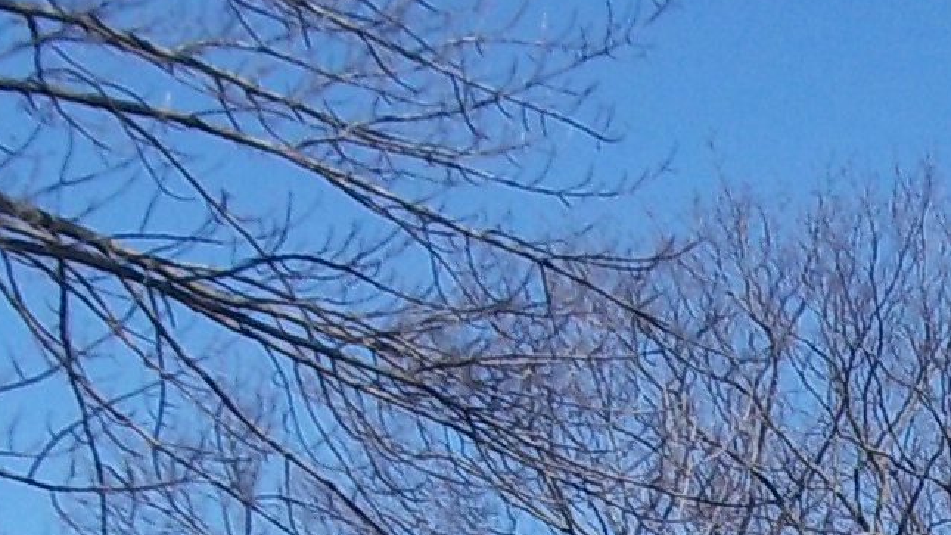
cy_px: 1147
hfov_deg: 11.9
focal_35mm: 175
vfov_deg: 6.7
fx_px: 4413
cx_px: 1277
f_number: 8
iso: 80
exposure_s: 1/200
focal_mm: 6.5
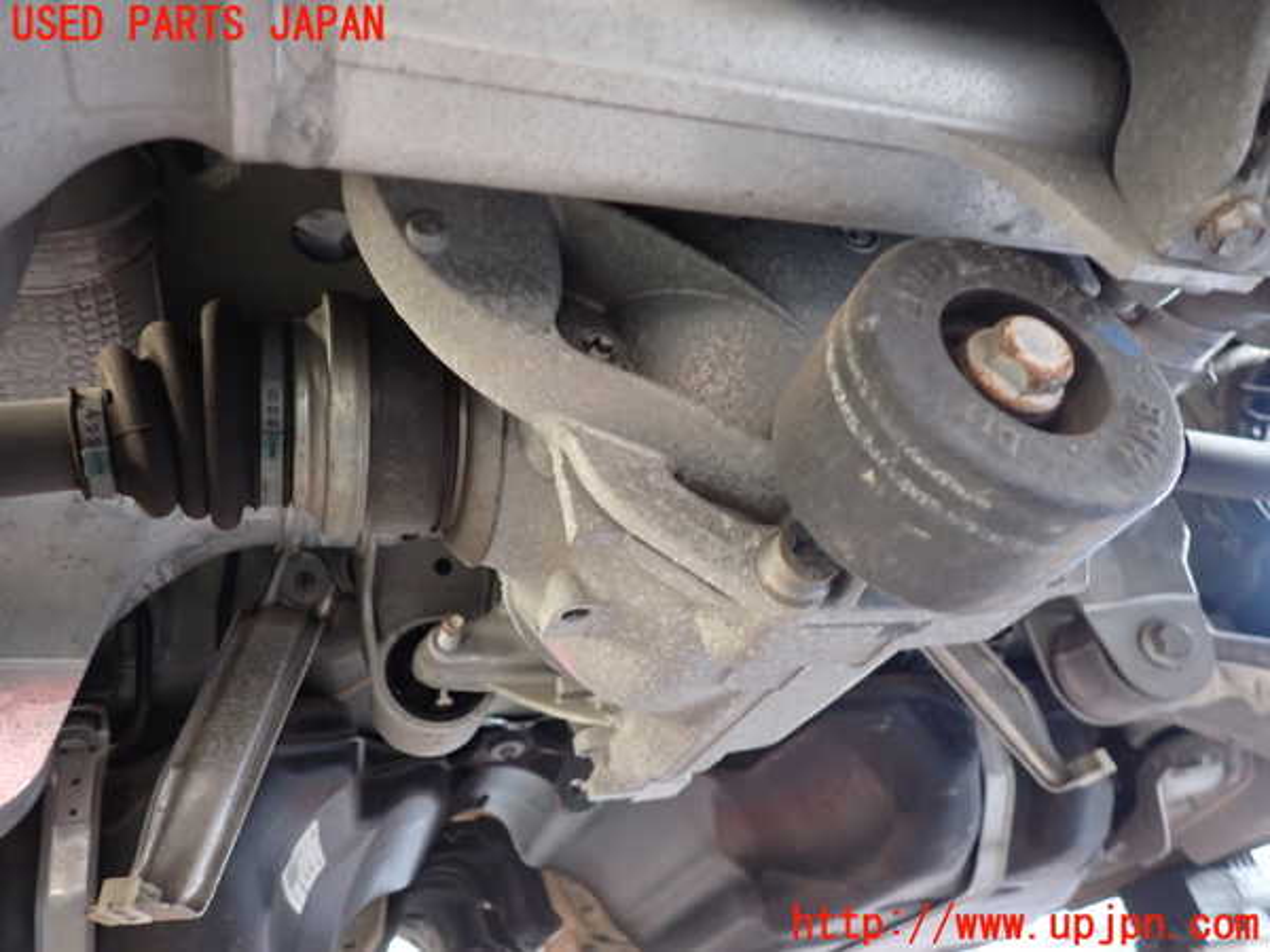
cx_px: 635
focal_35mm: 25
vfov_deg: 54.9
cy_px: 476
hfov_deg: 69.4
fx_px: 917
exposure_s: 1/30
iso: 250
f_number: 2
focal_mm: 4.5
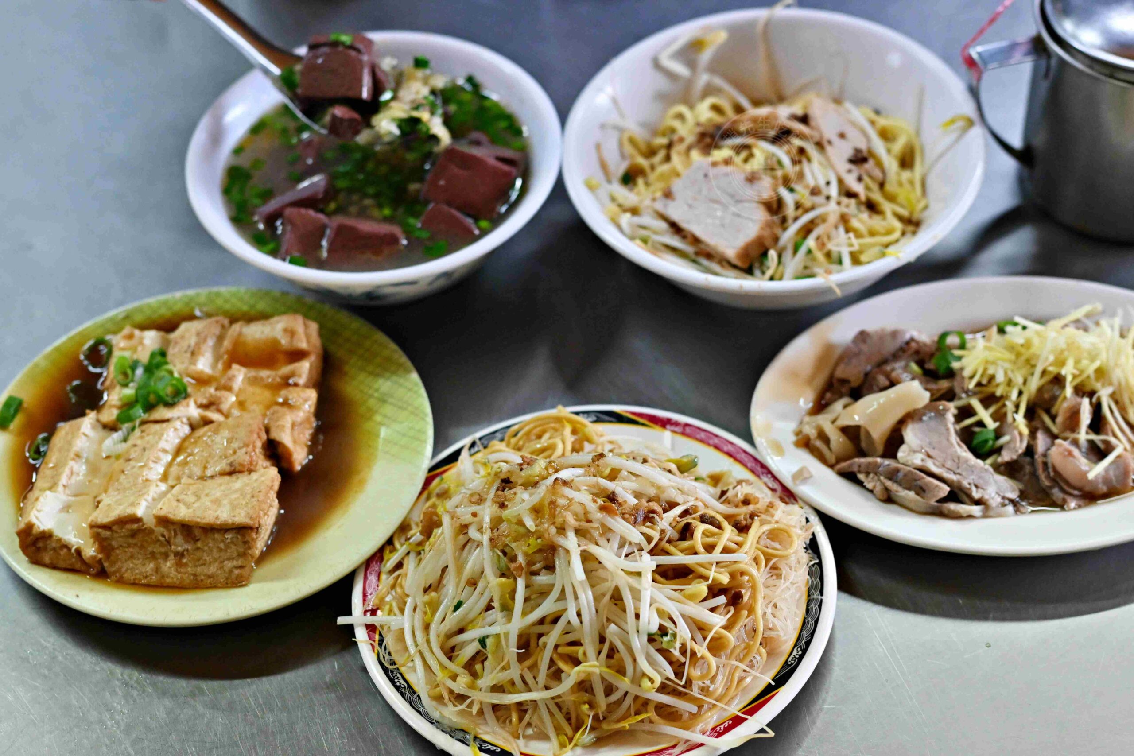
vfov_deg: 18.2
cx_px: 567
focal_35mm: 75
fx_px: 2362
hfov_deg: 27.0
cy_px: 378
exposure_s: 1/200
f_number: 3.2
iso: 1400
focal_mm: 50
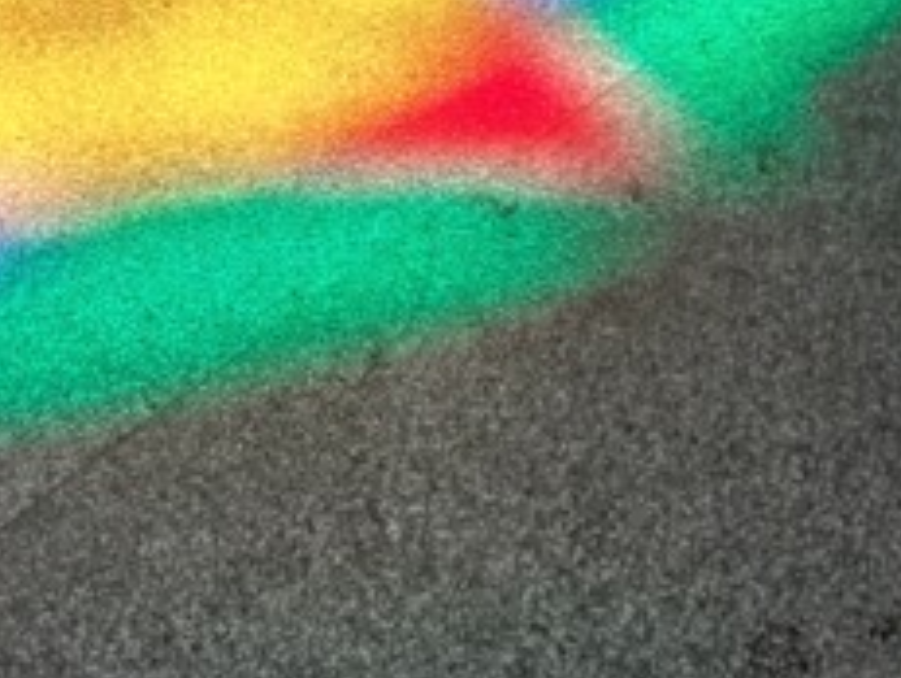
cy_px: 23
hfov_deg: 22.1
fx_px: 2190
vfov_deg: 17.3
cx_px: -55
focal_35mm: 84
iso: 50
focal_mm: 3.93
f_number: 1.7
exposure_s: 1/60
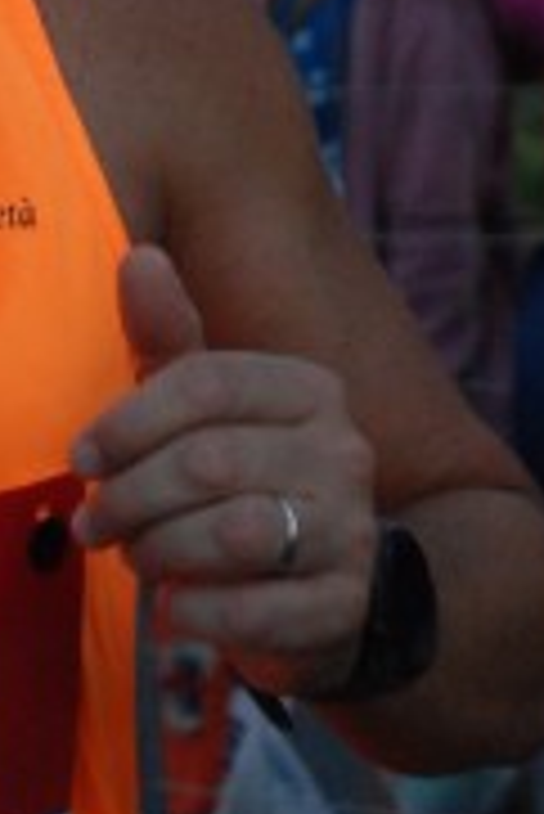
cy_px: 252
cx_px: -218
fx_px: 5407
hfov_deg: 5.7
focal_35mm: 239
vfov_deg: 8.6
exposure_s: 1/800
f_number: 4.8
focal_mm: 48
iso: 1000
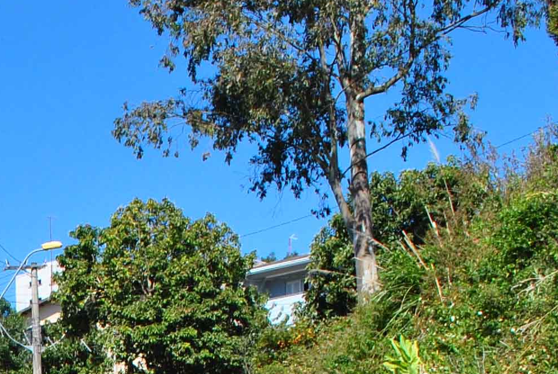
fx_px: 1816
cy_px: 724
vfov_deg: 10.8
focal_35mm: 117
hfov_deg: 16.5
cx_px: -174
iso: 180
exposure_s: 1/250
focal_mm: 20
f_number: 10
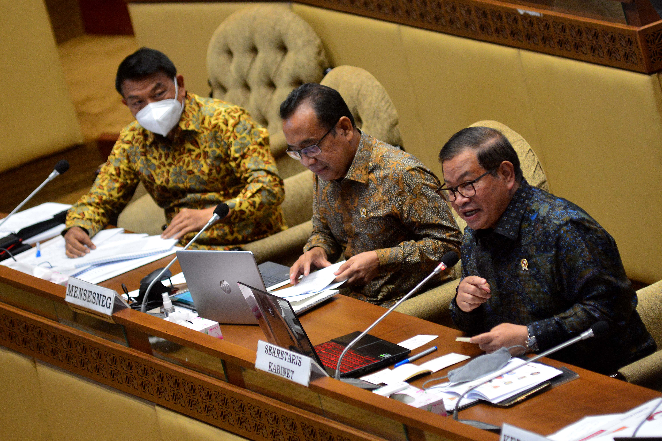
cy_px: 221
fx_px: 3696
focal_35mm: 201
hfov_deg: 10.2
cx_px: 331
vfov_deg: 6.8
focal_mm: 200
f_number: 4
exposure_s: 1/125
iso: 2000
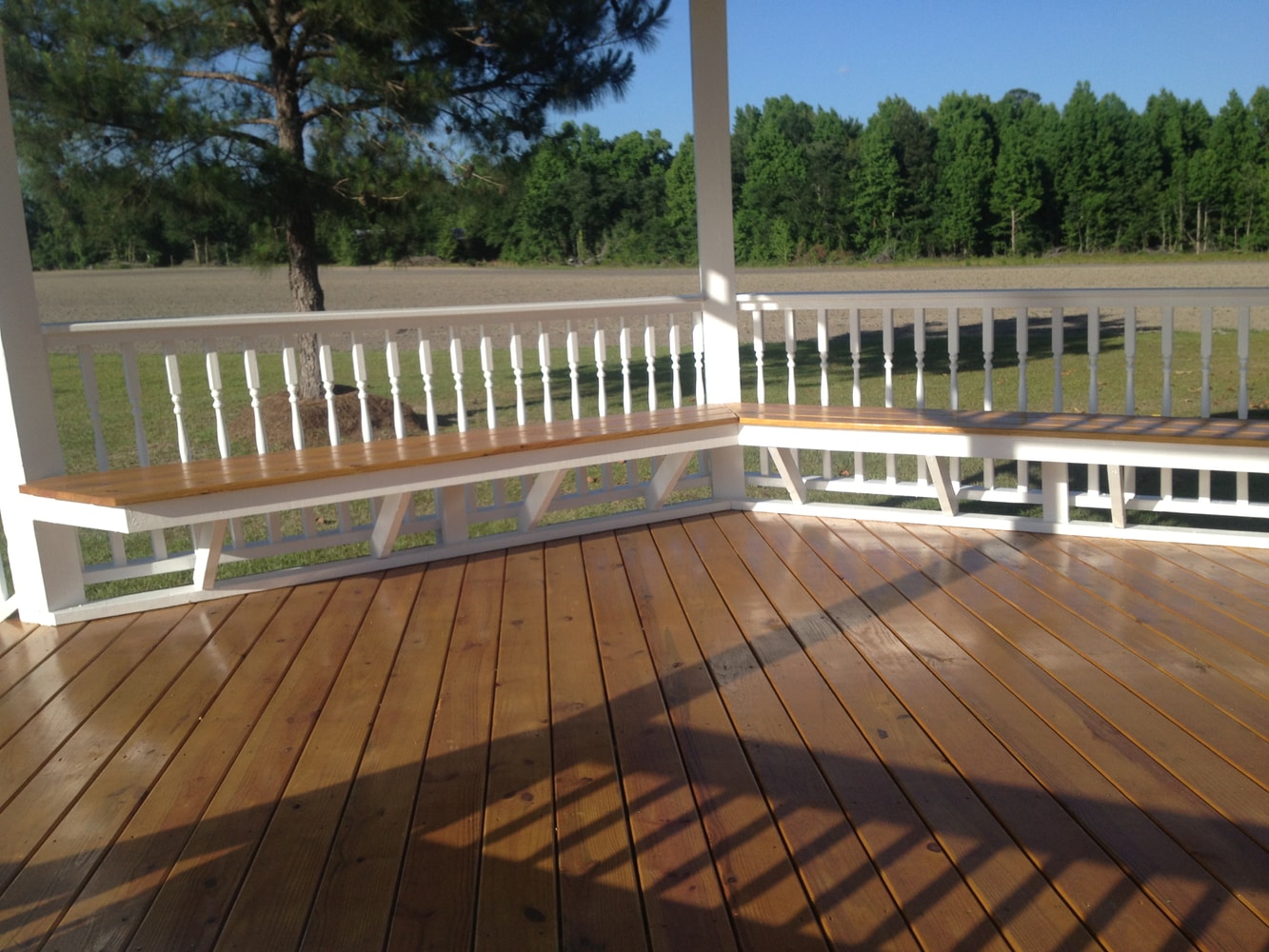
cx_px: 634
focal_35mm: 35
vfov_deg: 40.7
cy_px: 476
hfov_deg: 52.6
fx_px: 1283
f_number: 2.4
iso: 50
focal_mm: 4.28
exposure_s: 1/1346
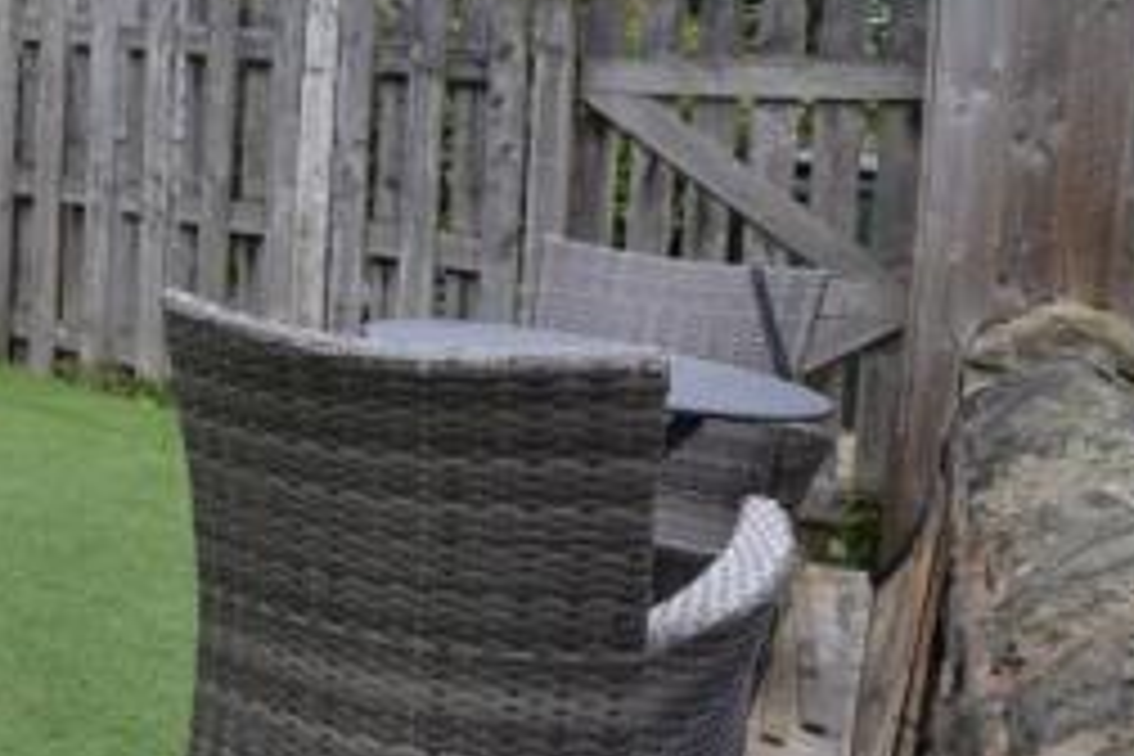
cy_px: 187
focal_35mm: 39
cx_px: -133
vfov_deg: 33.5
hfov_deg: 39.7
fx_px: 1228
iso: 180
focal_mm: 10
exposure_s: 1/125
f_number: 5.6
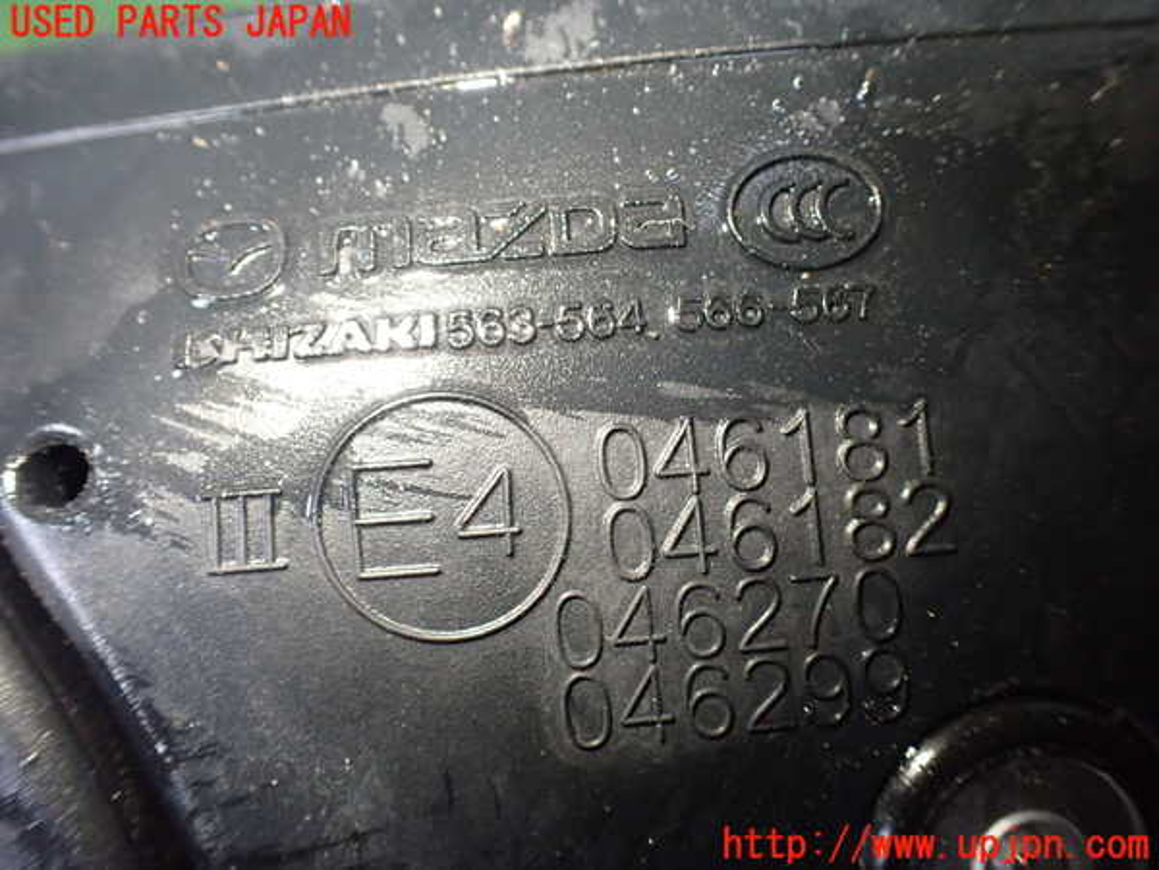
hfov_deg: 60.0
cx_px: 580
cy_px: 435
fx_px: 1004
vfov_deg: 46.8
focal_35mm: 30
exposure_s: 1/80
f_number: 2.3
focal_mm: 5.4
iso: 800
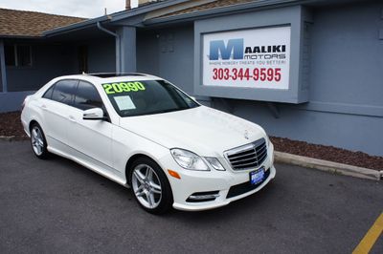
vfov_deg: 45.6
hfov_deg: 64.6
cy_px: 127
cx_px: 192
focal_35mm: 28
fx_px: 303
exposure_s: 1/160
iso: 200
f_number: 11
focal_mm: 19
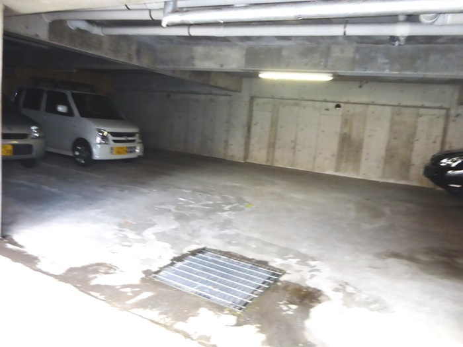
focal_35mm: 25
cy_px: 174
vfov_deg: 54.9
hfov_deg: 69.4
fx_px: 334
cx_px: 232
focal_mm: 4.5
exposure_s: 1/60
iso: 640
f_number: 3.1
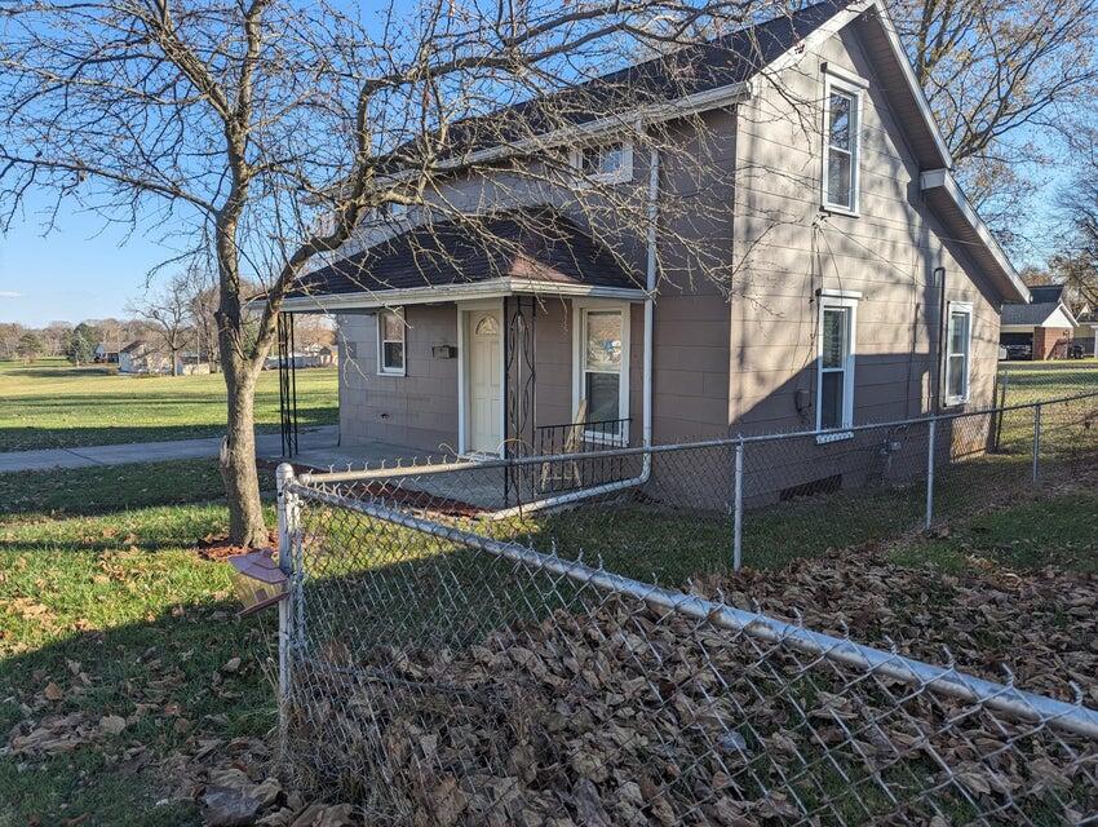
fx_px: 762
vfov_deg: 56.9
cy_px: 414
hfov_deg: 71.5
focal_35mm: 24
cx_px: 549
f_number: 1.85
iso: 38
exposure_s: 1/1133
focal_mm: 6.81
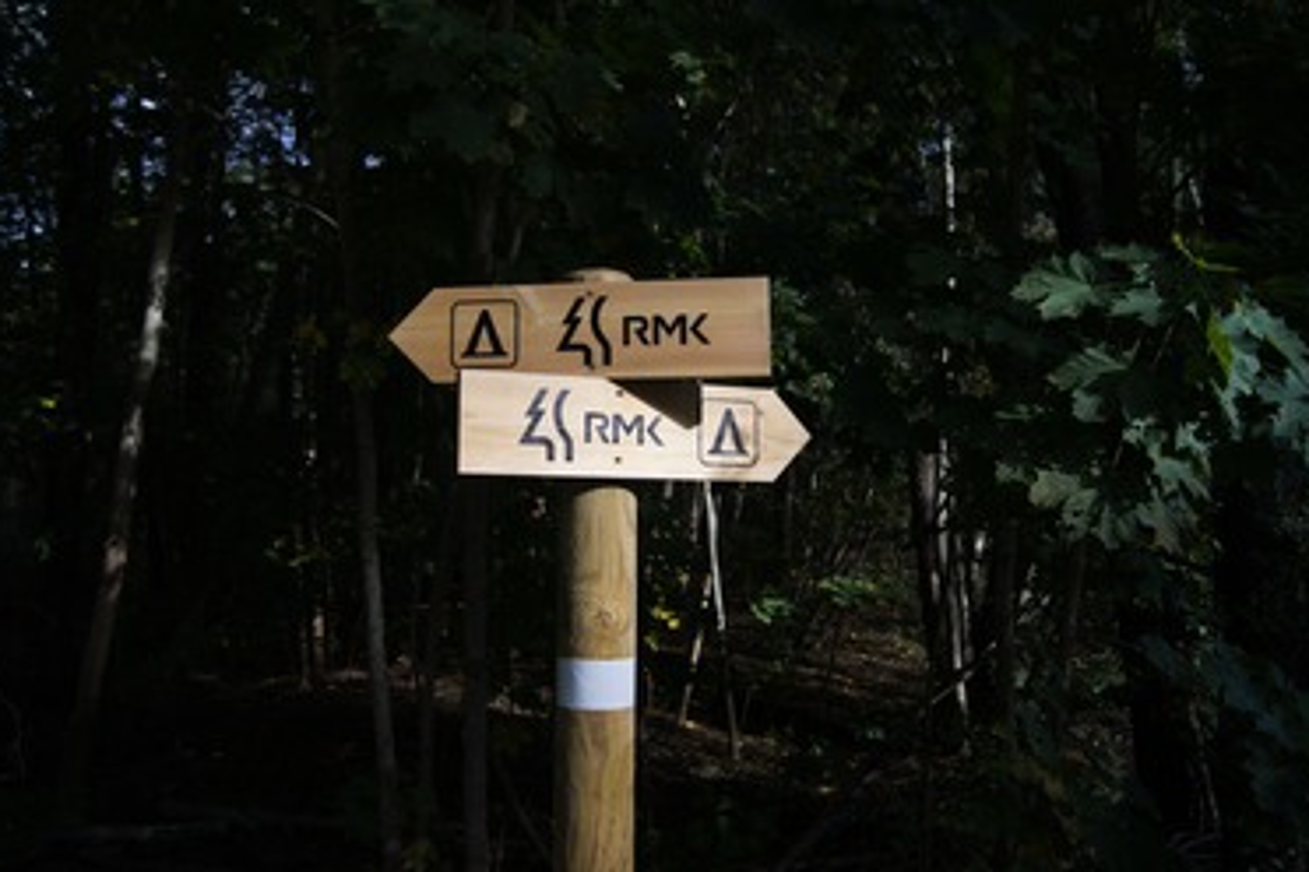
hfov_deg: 63.6
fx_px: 1054
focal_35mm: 29
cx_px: 626
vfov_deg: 44.9
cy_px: 411
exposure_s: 1/500
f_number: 3.5
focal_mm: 18
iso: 100
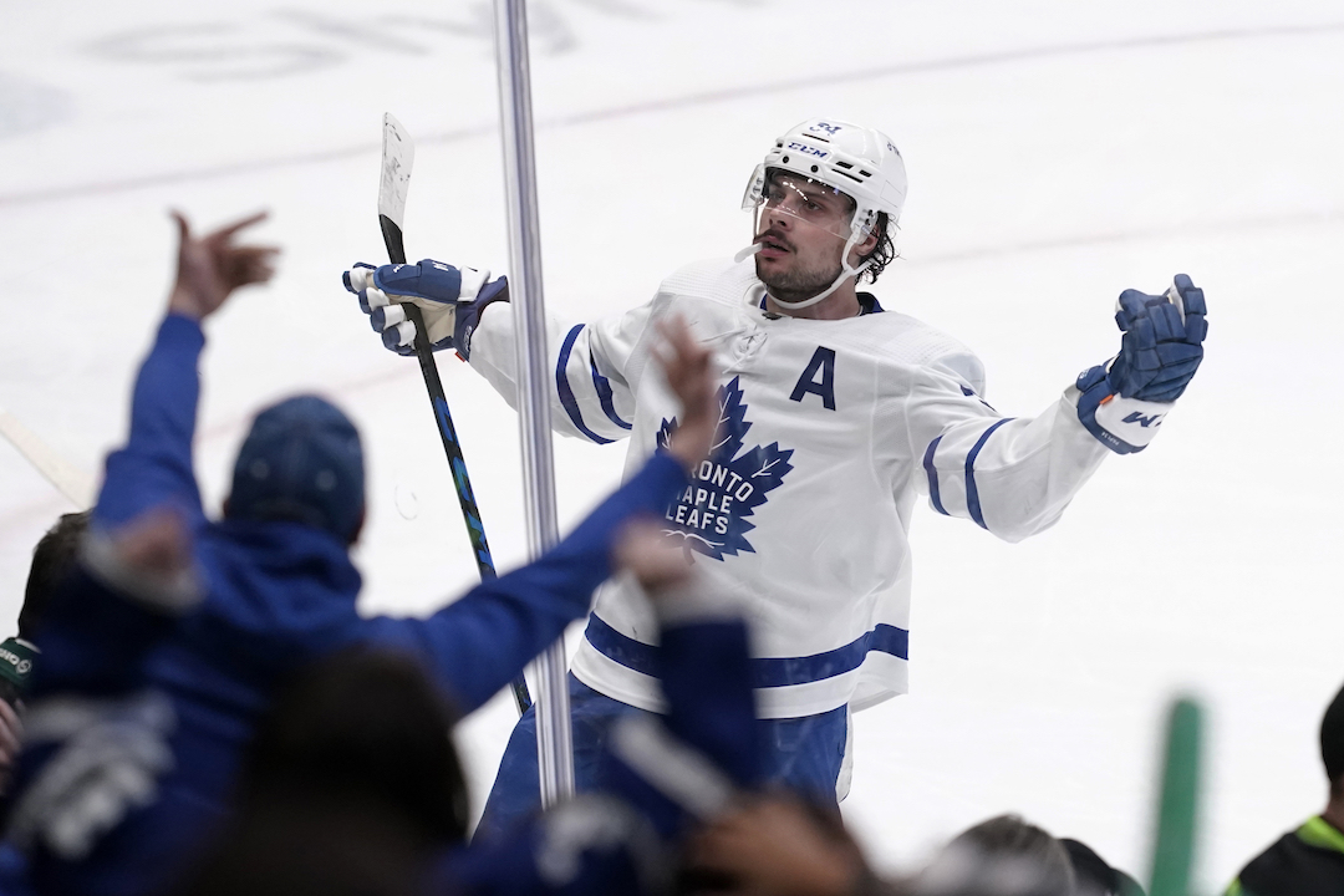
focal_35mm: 400
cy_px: 448
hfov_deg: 5.2
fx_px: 14932
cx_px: 672
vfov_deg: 3.4
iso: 4000
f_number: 4
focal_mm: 400
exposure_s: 1/1600
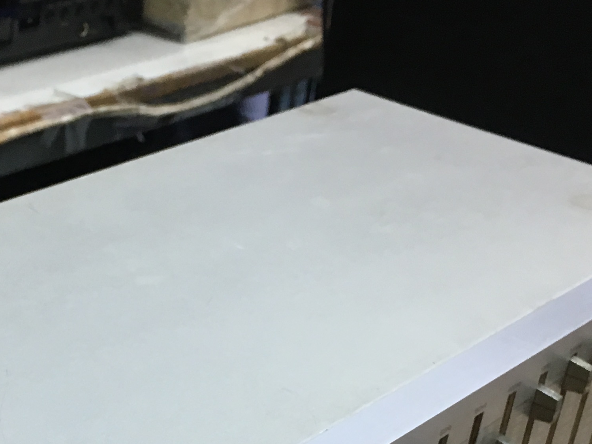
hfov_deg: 24.8
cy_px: 530
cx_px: 156
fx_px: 1334
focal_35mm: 78
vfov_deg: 18.0
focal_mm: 4.15
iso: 100
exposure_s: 1/33
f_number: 2.2
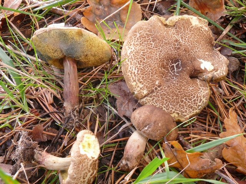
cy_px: 92
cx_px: 123
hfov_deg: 52.7
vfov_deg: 40.6
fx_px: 249
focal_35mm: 35
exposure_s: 1/1.3
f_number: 10
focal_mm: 7.4
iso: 100
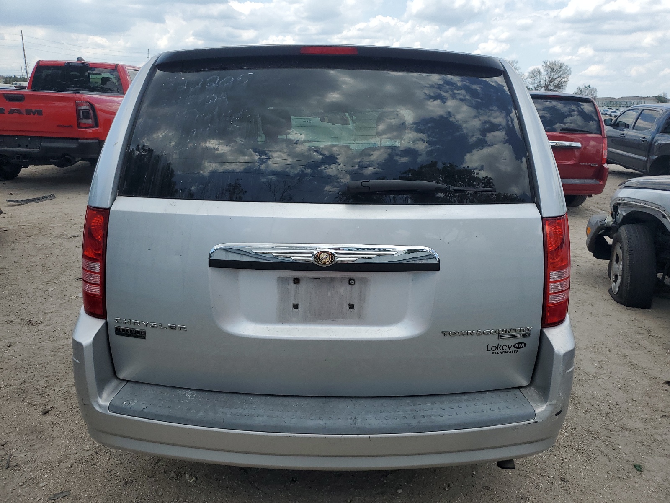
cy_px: 252
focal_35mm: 26
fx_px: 503
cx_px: 335
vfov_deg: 53.1
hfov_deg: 67.3
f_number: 1.5
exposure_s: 1/2500
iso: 50
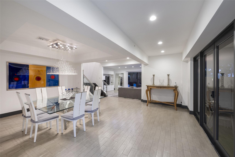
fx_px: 91
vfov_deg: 81.2
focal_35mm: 14
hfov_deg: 104.3
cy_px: 78
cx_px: 118
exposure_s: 1/2.5
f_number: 8
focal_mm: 14
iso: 320
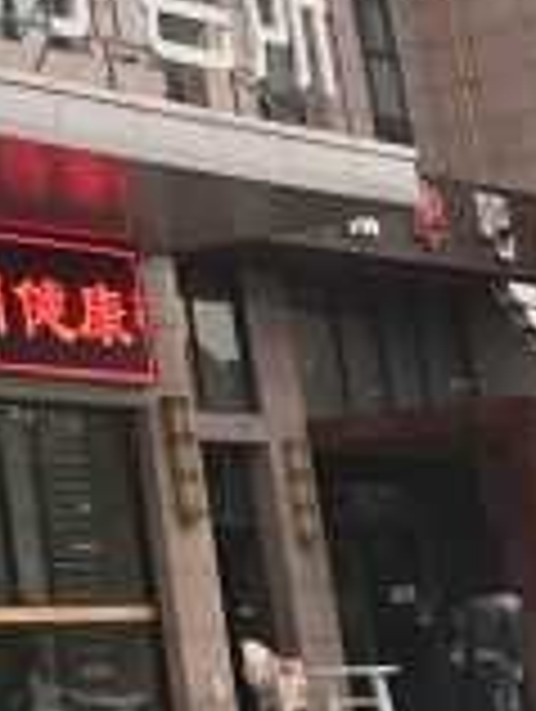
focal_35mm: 124
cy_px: -189
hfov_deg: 10.8
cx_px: -601
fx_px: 2553
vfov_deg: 15.2
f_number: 1.8
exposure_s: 1/275
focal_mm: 3.99
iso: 20
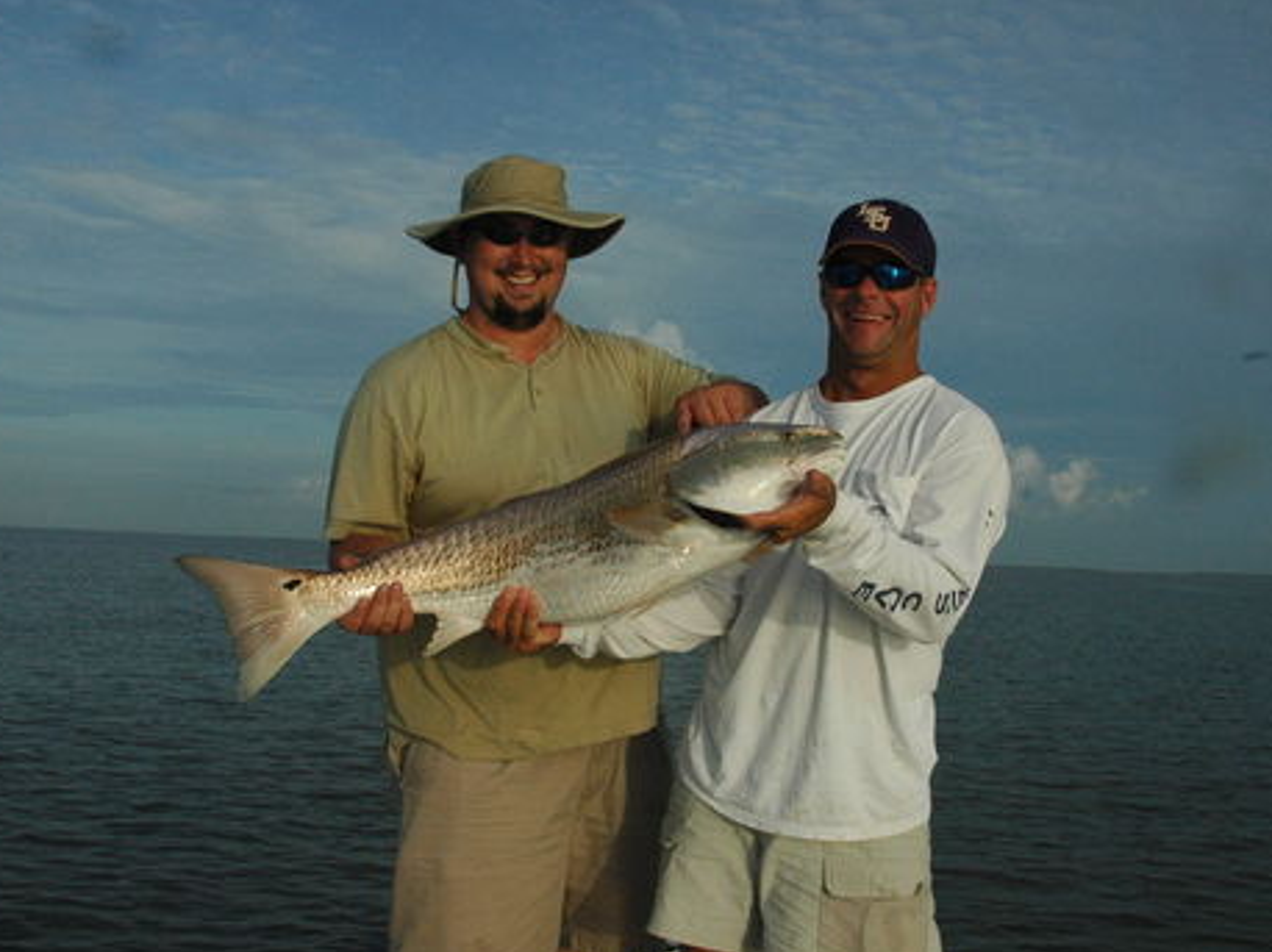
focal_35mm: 34
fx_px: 1249
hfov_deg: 54.0
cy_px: 479
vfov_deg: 41.8
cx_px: 658
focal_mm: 18
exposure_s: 1/1000
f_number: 13
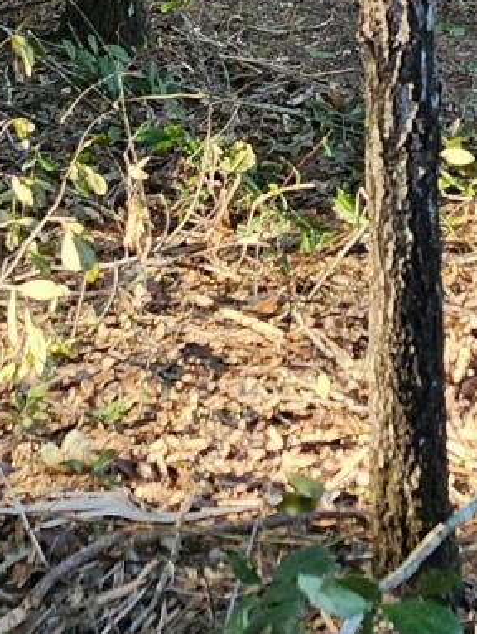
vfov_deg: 14.4
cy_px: -512
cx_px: 161
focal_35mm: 120
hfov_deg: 12.4
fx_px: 2201
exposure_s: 1/180
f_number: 1.8
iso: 80
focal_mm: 5.54
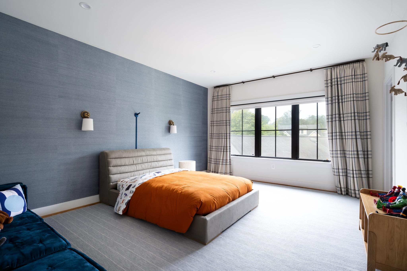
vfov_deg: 70.4
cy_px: 136
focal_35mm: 17
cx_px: 204
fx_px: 192
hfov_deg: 93.3
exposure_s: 1/100
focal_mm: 17
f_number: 10
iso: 800
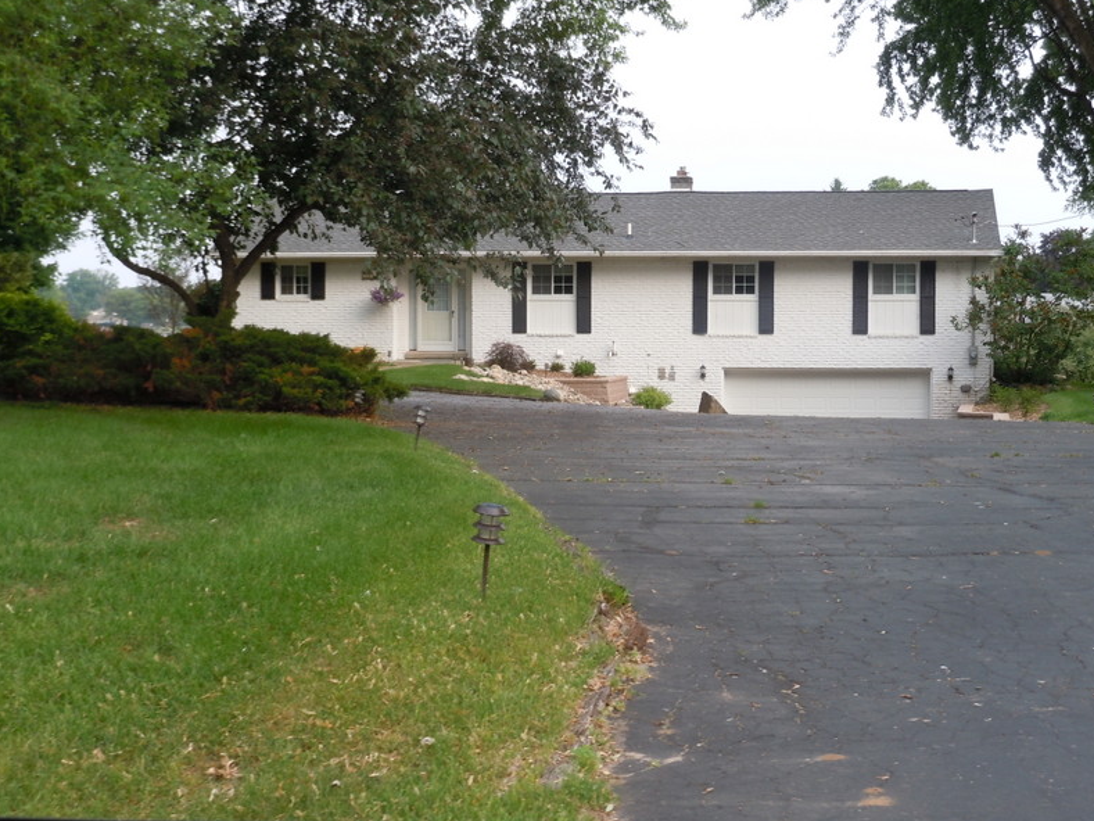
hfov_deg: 26.0
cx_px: 549
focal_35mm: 75
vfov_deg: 19.6
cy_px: 406
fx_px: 2371
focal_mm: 13.2
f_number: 5.2
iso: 100
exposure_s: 1/100
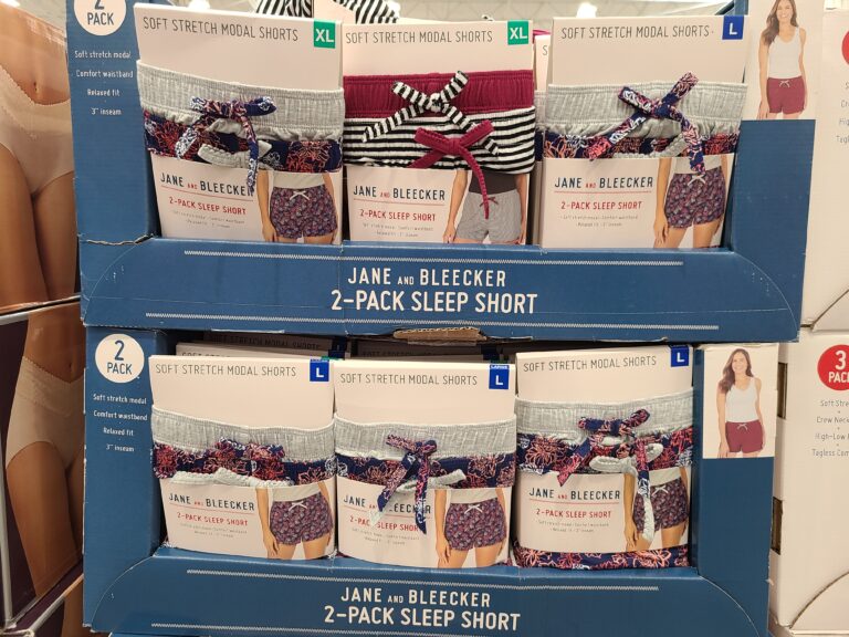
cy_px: 318
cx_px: 424
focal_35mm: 26
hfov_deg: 67.3
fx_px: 638
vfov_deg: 53.1
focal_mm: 5.4
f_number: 1.8
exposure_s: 1/60
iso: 100
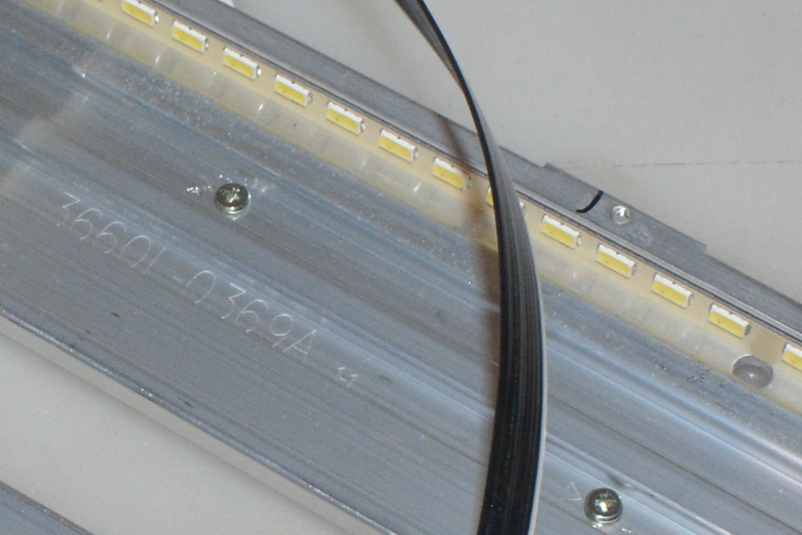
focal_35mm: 146
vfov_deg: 9.3
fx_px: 3252
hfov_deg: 13.7
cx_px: -123
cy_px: 604
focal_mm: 18
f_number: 9
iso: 1000
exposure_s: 1/200
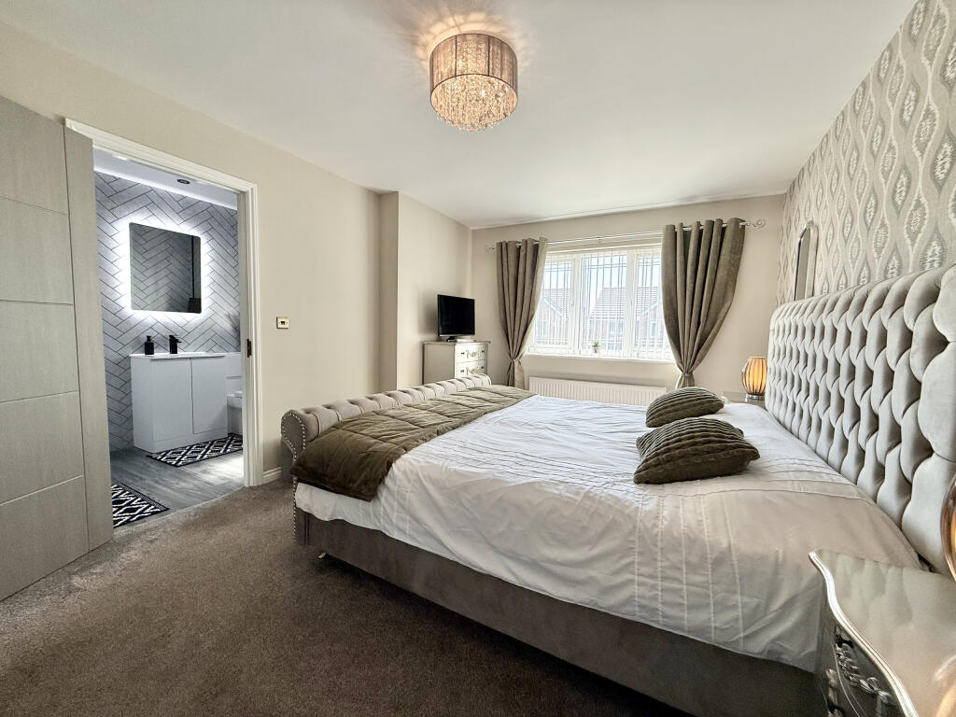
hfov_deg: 102.1
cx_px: 478
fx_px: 387
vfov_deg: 85.7
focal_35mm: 14
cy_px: 358
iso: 64
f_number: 2.2
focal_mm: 2.22
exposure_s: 1/112
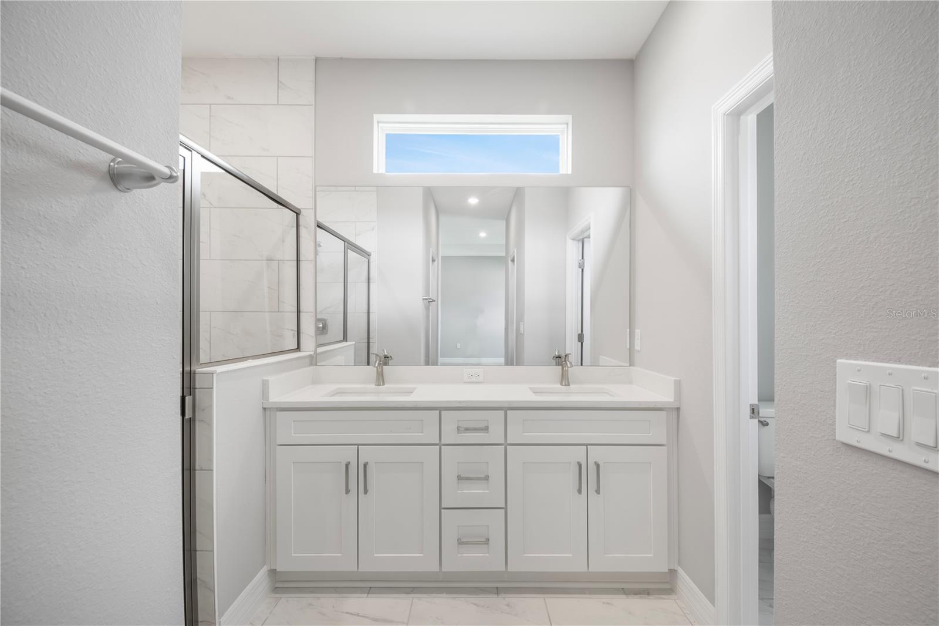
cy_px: 313
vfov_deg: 77.3
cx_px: 470
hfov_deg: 100.4
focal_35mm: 15
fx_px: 391
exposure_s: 1/160
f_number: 9
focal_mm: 10
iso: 250
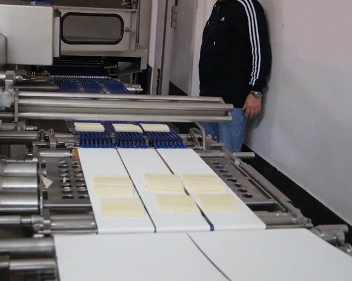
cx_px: 153
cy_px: 141
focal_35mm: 48
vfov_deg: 31.4
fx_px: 500
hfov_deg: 38.7
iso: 1600
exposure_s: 1/60
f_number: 4.5
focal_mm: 28
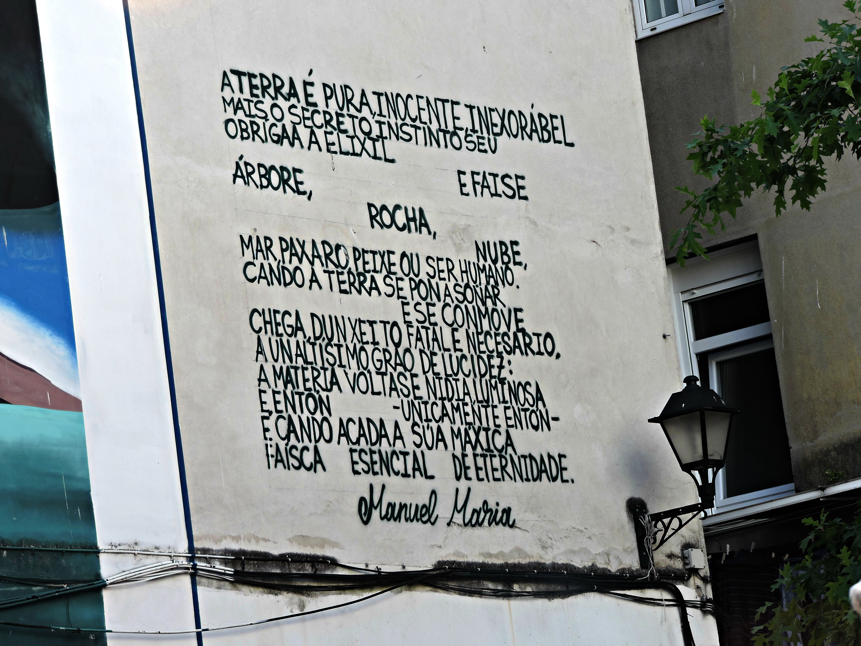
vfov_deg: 9.6
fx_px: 3855
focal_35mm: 155
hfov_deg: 12.7
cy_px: 323
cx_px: 430
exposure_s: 1/160
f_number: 4.4
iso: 100
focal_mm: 27.6
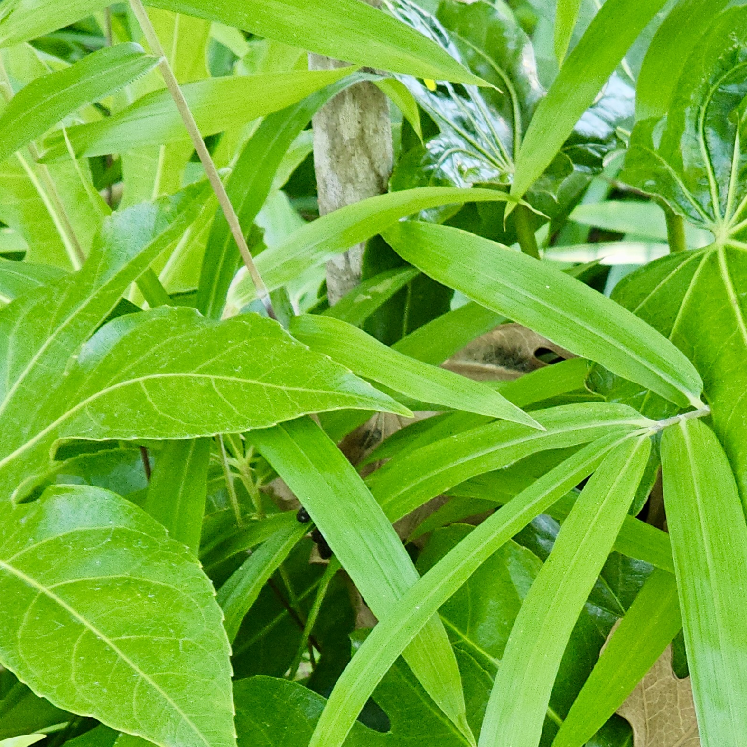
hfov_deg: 11.2
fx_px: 3784
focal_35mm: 155
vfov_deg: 11.2
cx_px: 585
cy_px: 695
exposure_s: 1/60
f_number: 2.4
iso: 64
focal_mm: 7.9
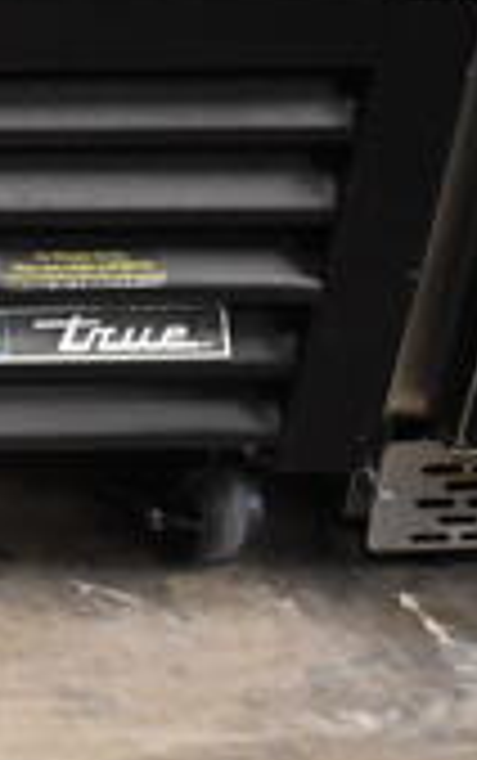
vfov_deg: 16.4
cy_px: 238
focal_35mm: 127
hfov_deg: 8.9
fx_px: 2631
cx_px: -837
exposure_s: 1/40
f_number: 3.8
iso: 2200
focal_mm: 23
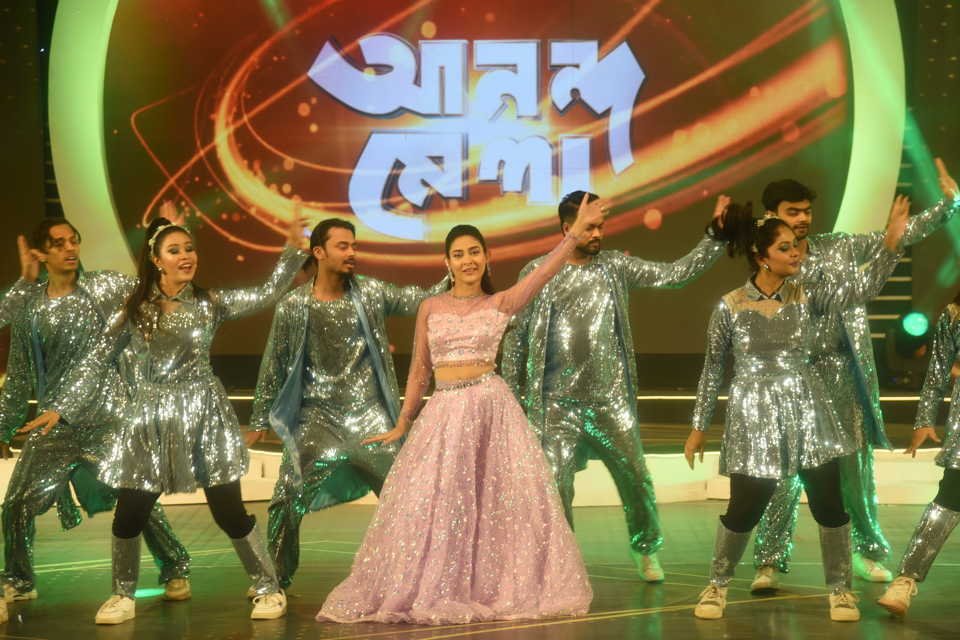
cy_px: 320
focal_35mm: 120
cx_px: 480
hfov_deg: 17.1
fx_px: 3200
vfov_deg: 11.4
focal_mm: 120
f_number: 6.3
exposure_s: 1/100
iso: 800
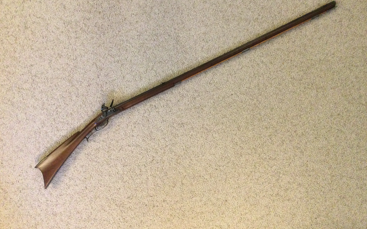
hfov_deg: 58.1
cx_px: 183
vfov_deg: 38.2
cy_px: 99
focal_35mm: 33
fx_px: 330
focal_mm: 3.3
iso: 200
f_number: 2.4
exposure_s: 1/30
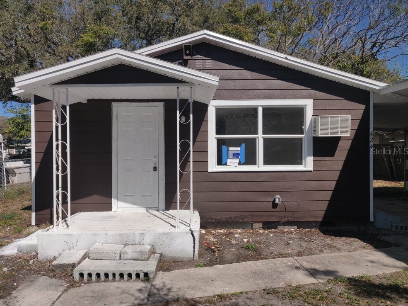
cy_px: 151
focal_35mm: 26
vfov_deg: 53.0
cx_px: 198
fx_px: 306
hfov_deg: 67.3
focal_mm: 4.25
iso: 100
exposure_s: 1/3889
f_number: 1.7
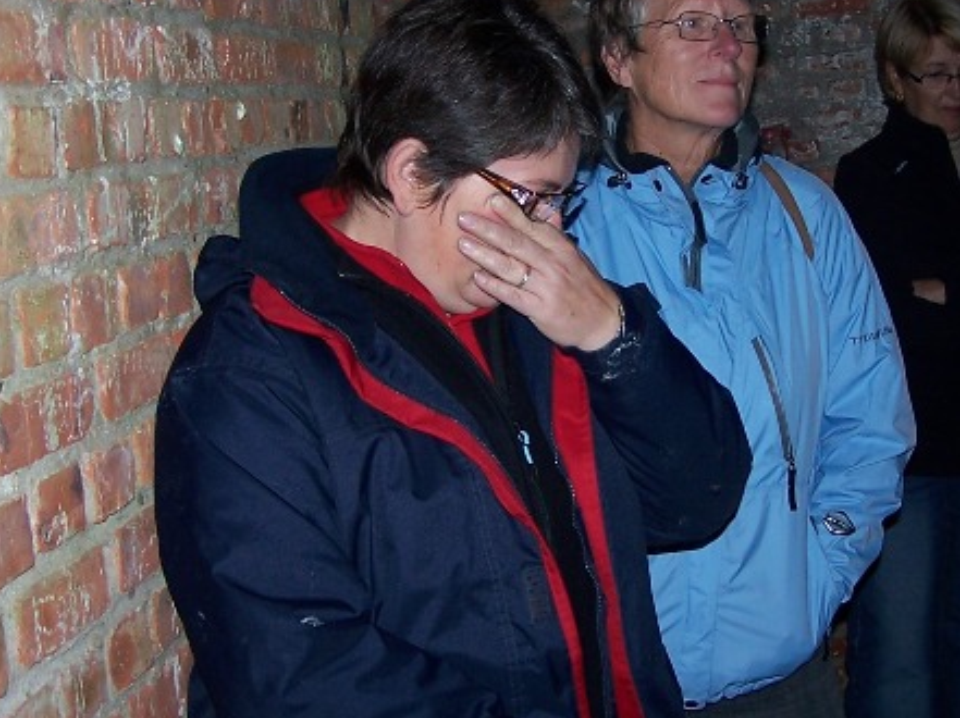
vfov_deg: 21.3
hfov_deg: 28.1
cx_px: 616
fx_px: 1912
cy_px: 342
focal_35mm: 69
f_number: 2.8
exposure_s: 1/60
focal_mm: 6.3
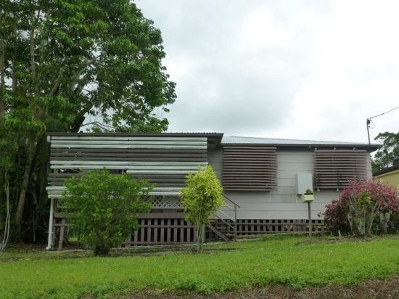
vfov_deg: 46.8
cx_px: 200
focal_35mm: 30
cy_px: 150
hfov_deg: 60.0
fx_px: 346
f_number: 4
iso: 160
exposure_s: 1/1000
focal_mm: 5.4
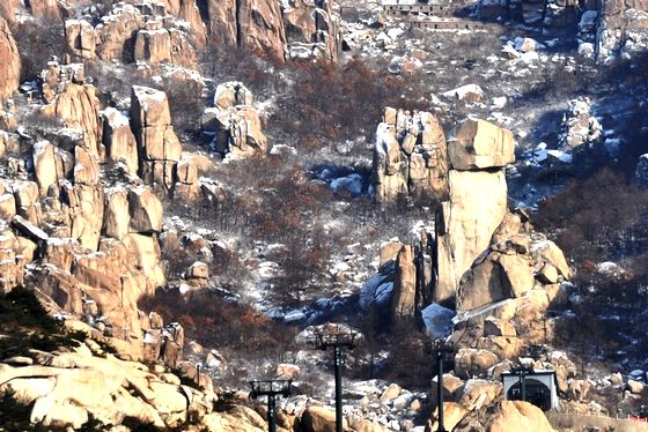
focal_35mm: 195
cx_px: 324
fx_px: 3512
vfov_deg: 7.1
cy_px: 216
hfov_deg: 10.5
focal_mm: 130
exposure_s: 1/320
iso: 200
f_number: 11
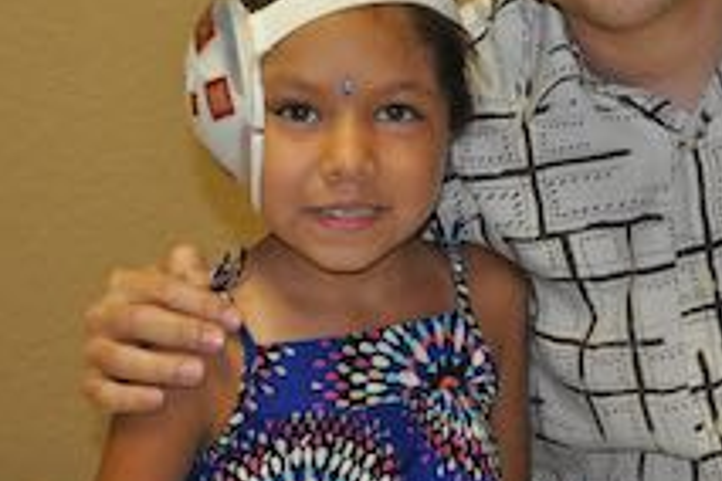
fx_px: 2166
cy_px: 61
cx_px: 542
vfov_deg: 12.6
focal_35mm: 108
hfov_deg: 18.8
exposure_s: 1/60
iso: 800
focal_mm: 34
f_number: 5
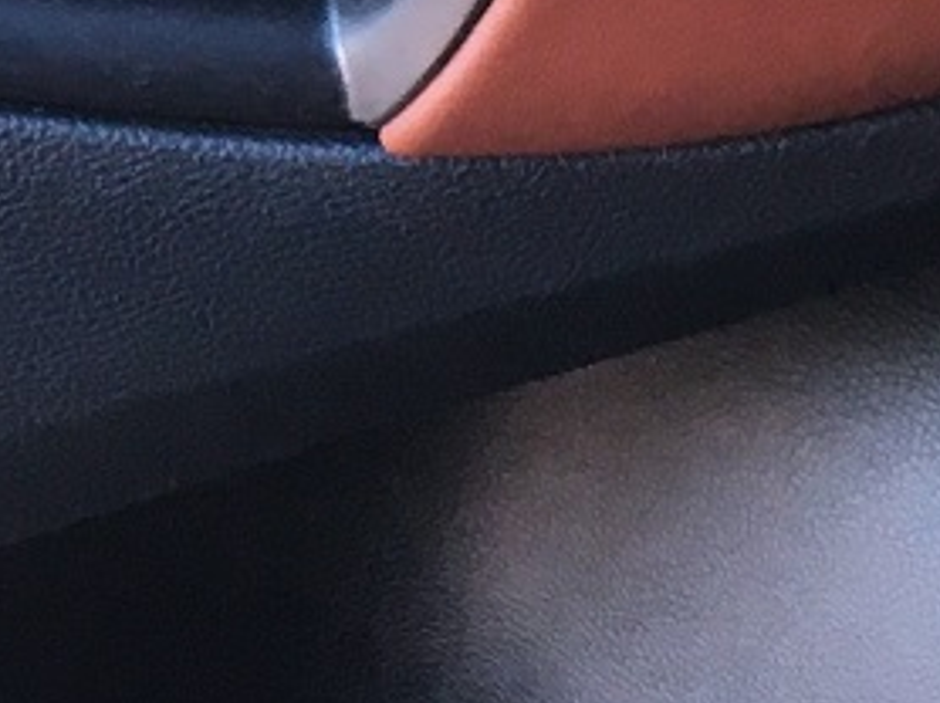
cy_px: -652
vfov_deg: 6.8
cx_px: -68
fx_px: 5752
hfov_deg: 9.3
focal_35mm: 212
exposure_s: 1/33
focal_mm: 4.15
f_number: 2.2
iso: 64
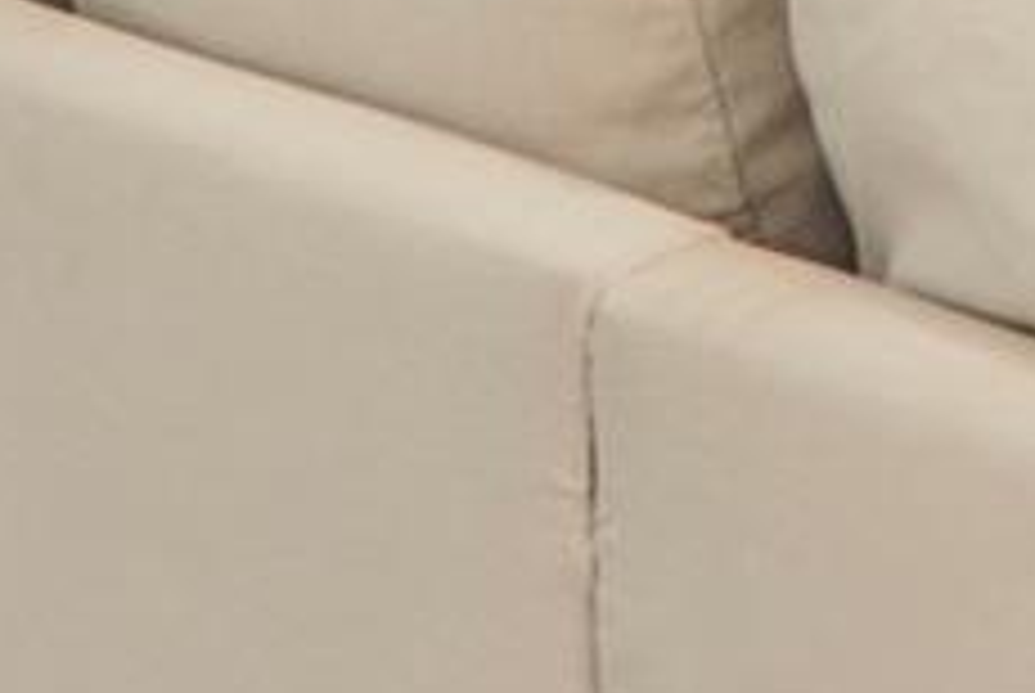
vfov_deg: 9.2
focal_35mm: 125
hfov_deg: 13.3
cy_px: -1274
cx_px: 2286
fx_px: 3598
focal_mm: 12
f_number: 2.2
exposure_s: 1/50
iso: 100
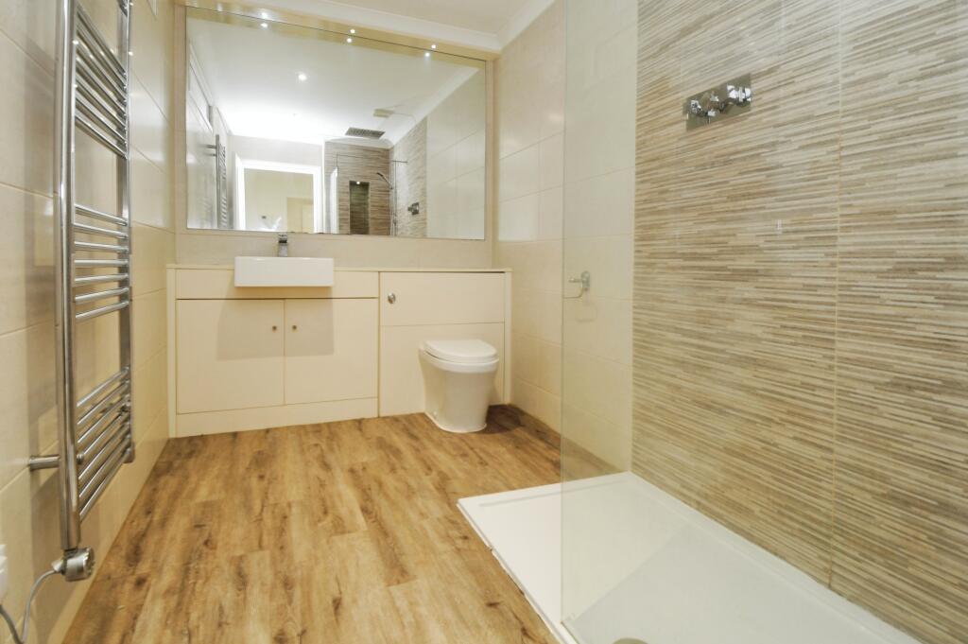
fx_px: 484
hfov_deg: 90.0
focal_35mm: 18
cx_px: 484
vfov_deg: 67.3
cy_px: 322
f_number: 7.1
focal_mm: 12
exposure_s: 1/3
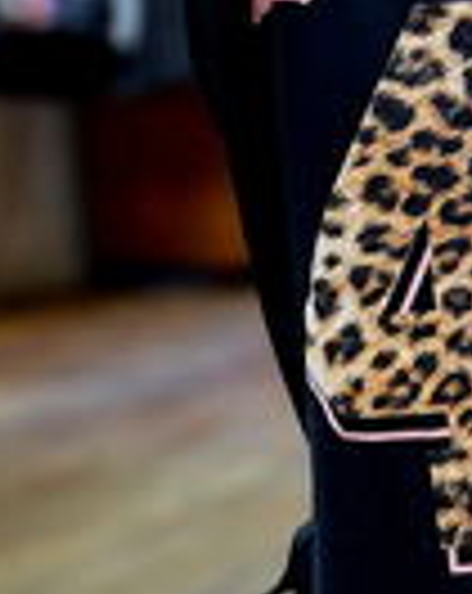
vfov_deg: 21.1
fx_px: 1595
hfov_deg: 15.4
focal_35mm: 91
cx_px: 728
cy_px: 250
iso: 200
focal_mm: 5.54
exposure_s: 1/50
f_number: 1.8
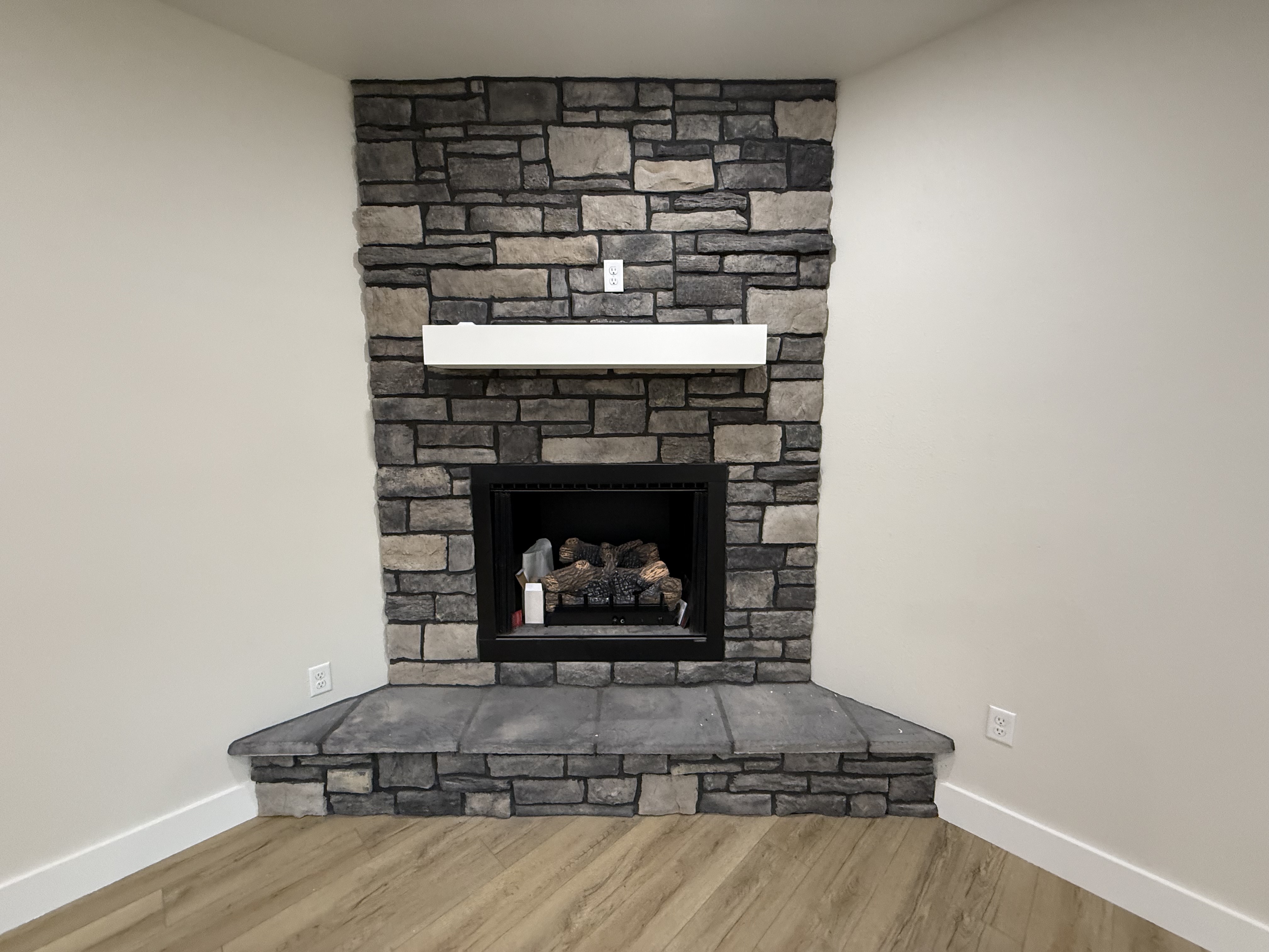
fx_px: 513
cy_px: 476
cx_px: 634
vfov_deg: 85.7
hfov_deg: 102.1
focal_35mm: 14
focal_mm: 2.22
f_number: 2.2
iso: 320
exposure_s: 1/60
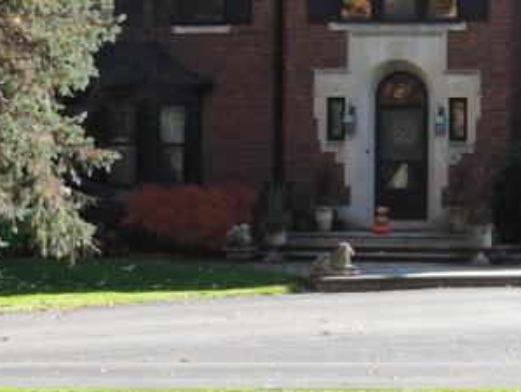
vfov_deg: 8.7
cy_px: 167
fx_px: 2577
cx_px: 505
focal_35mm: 171
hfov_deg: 11.4
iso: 80
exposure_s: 1/160
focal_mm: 8.9
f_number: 3.6
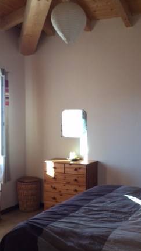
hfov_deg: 26.6
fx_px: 293
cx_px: 112
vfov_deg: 46.4
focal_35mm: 44
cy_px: 133
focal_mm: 4.15
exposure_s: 1/50
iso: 32
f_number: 2.2
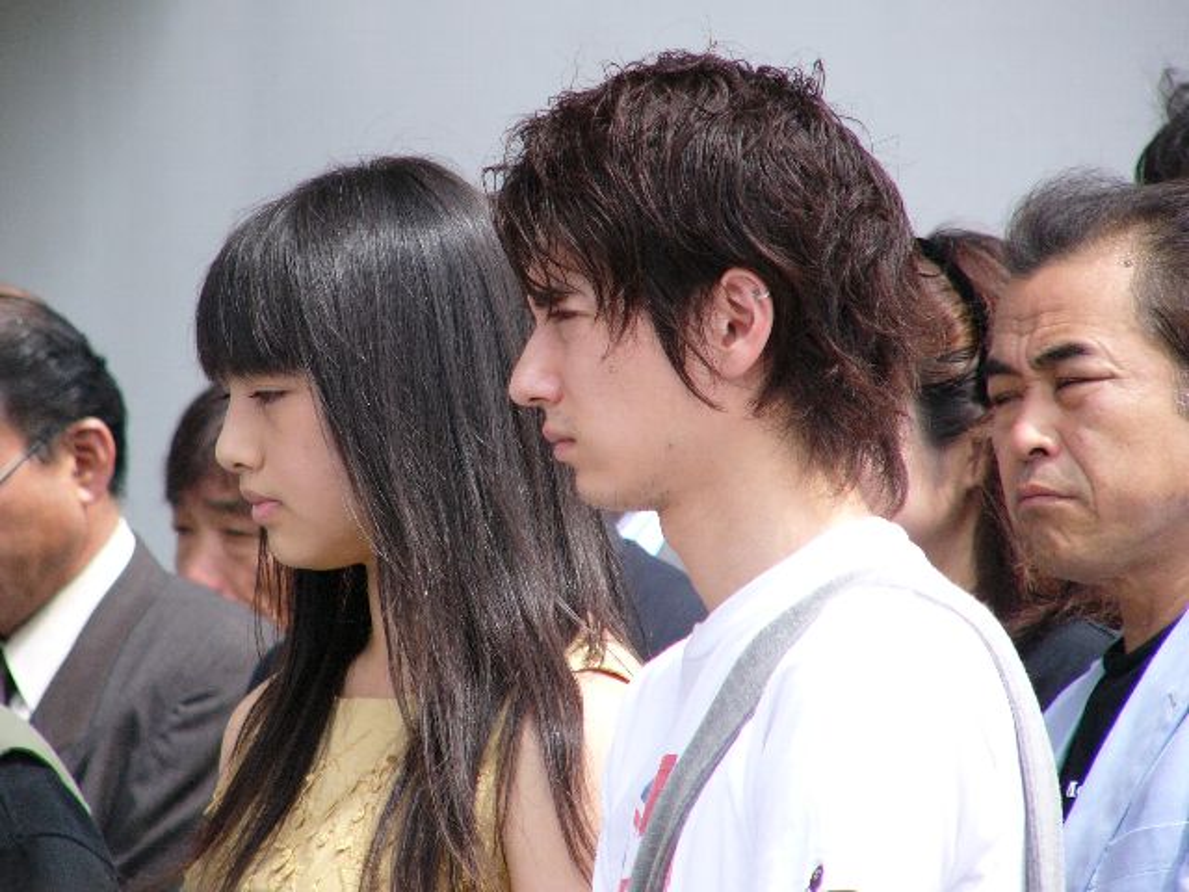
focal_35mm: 384
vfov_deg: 3.9
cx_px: 594
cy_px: 446
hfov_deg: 5.2
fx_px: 13190
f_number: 2.8
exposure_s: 1/1000
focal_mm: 63.8
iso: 100
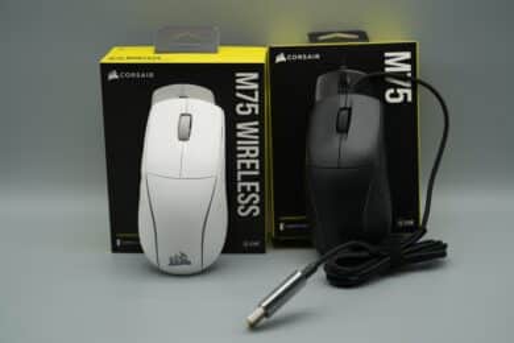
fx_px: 899
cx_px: 257
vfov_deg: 21.6
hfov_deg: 31.9
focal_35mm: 63
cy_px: 172
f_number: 5.6
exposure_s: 1/80
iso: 125
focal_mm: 63
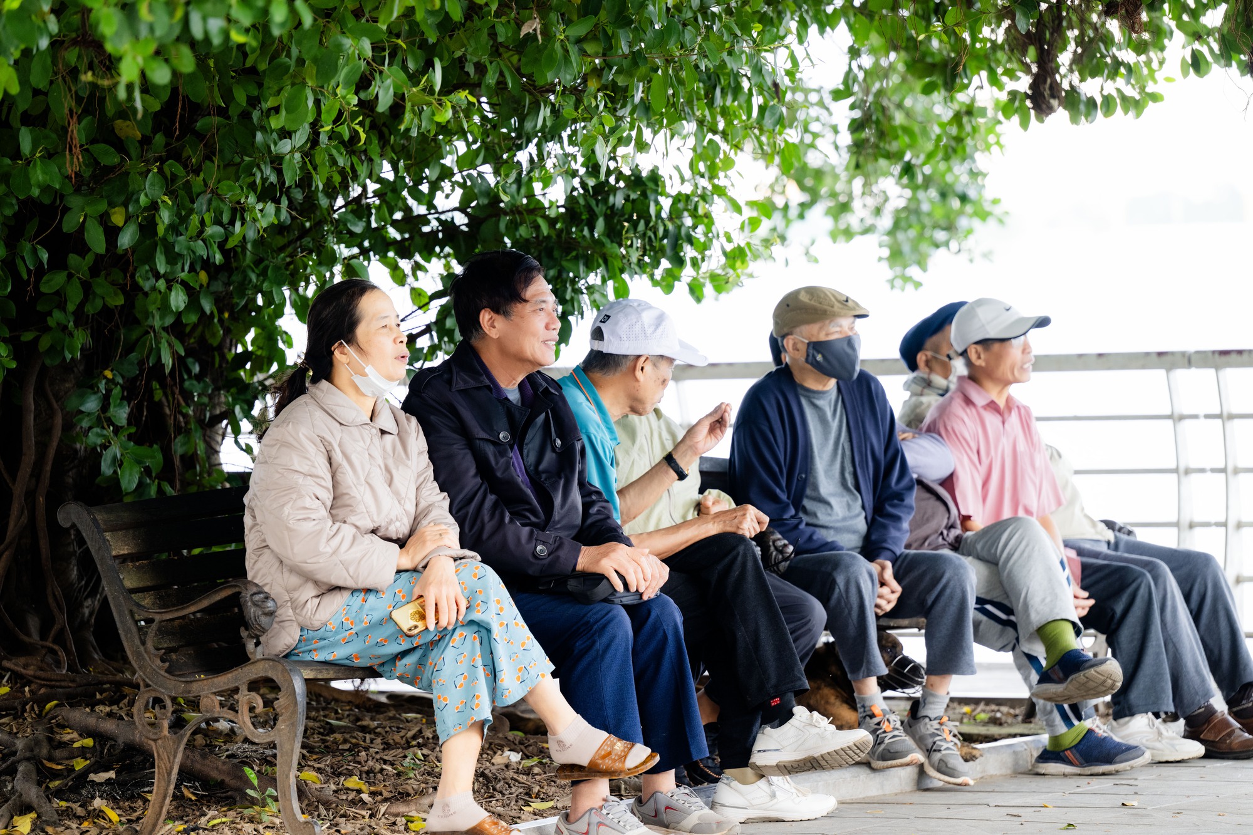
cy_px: 418
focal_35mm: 150
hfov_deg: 13.7
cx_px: 626
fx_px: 5220
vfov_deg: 9.1
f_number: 3.5
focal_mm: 150
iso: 640
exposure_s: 1/200
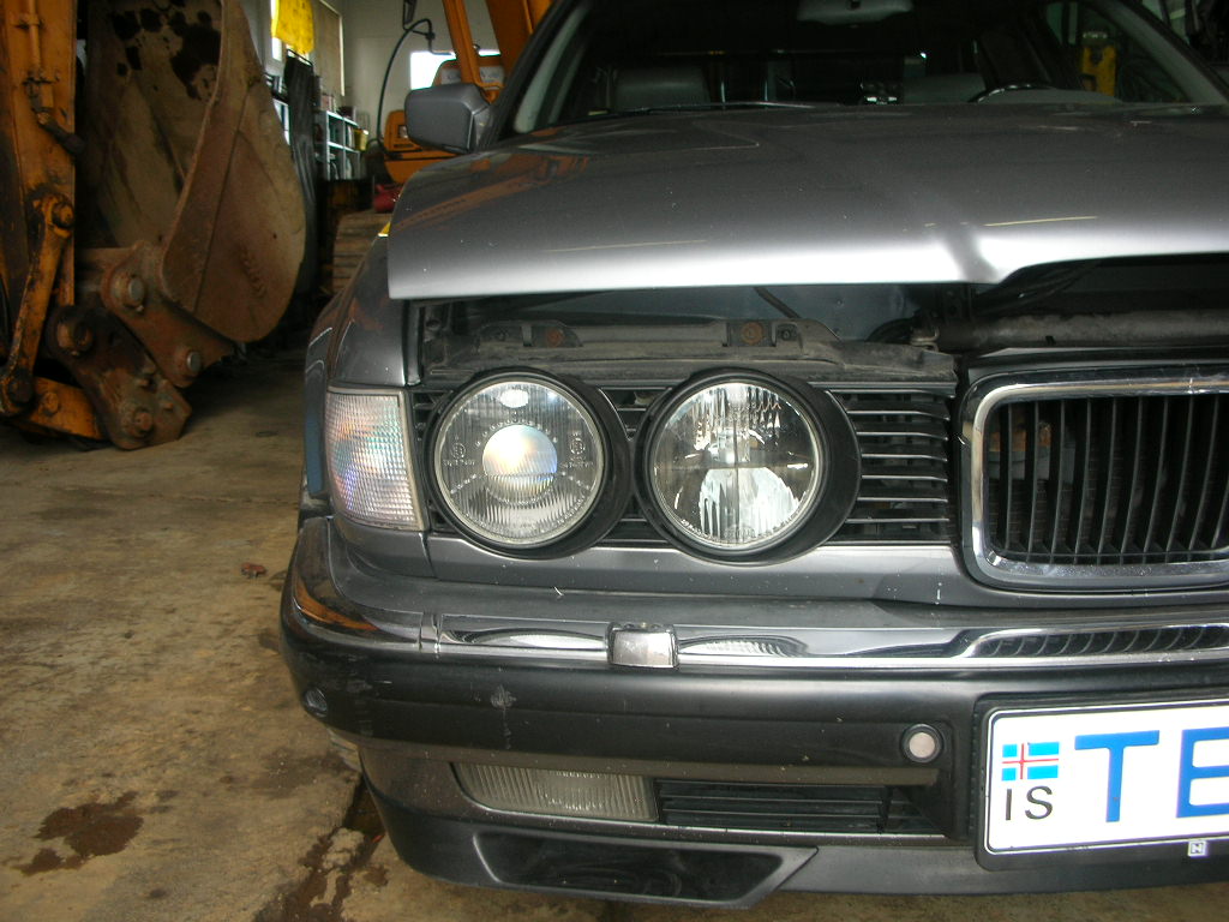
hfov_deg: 52.6
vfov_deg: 40.7
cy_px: 461
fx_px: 1243
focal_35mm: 35
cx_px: 614
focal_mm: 5.8
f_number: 3
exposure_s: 1/30
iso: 50
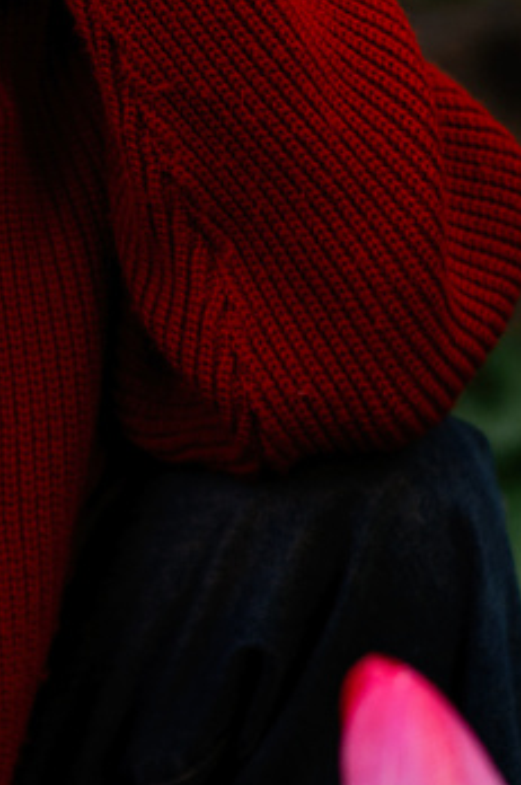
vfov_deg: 4.9
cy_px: 413
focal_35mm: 423
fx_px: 9209
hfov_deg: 3.2
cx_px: -87
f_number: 1.4
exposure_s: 1/400
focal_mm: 105
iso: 250
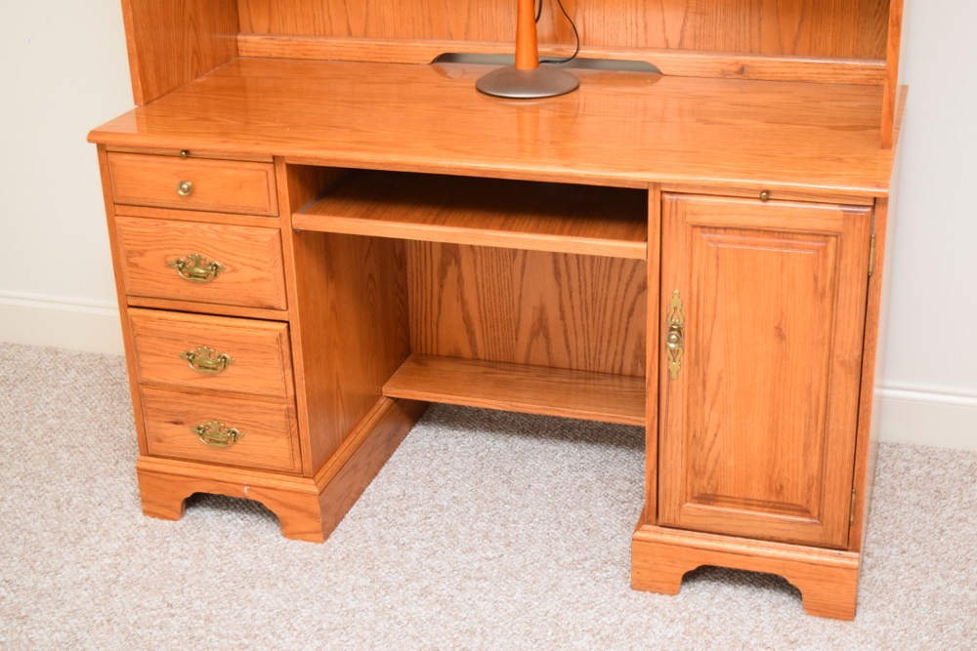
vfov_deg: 25.8
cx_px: 488
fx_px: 1425
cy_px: 326
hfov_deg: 37.8
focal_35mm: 52
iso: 800
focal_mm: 35
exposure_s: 1/80
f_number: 4.5
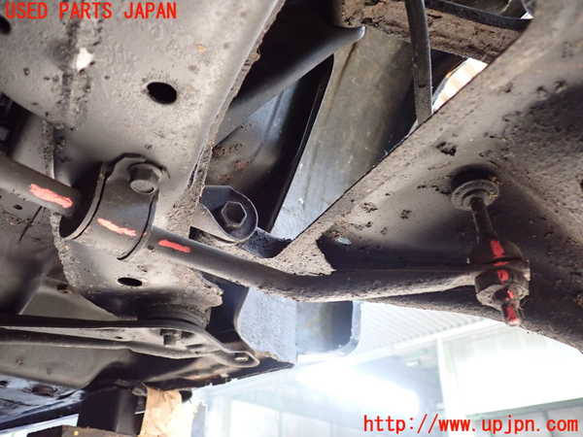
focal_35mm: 30
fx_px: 505
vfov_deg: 46.8
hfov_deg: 60.0
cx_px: 292
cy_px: 218
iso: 640
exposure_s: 1/100
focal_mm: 5.4
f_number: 2.3
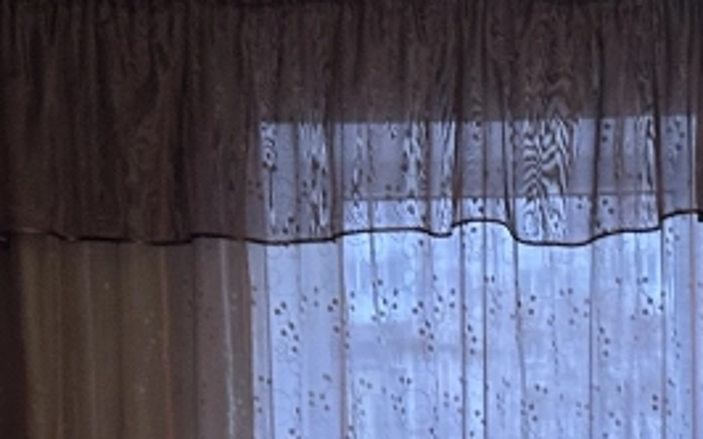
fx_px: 2298
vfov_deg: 10.4
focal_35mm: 120
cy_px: 750
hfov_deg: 17.3
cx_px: 555
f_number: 1.78
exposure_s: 1/50
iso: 250
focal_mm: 6.86
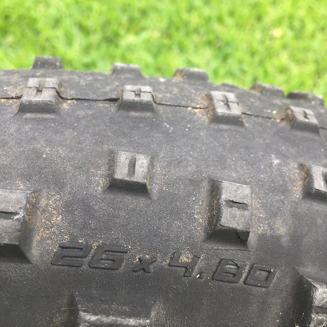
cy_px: 156
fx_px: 374
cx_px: 166
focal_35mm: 35
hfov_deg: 47.2
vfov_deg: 47.2
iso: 25
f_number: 2.2
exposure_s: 1/208
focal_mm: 4.15
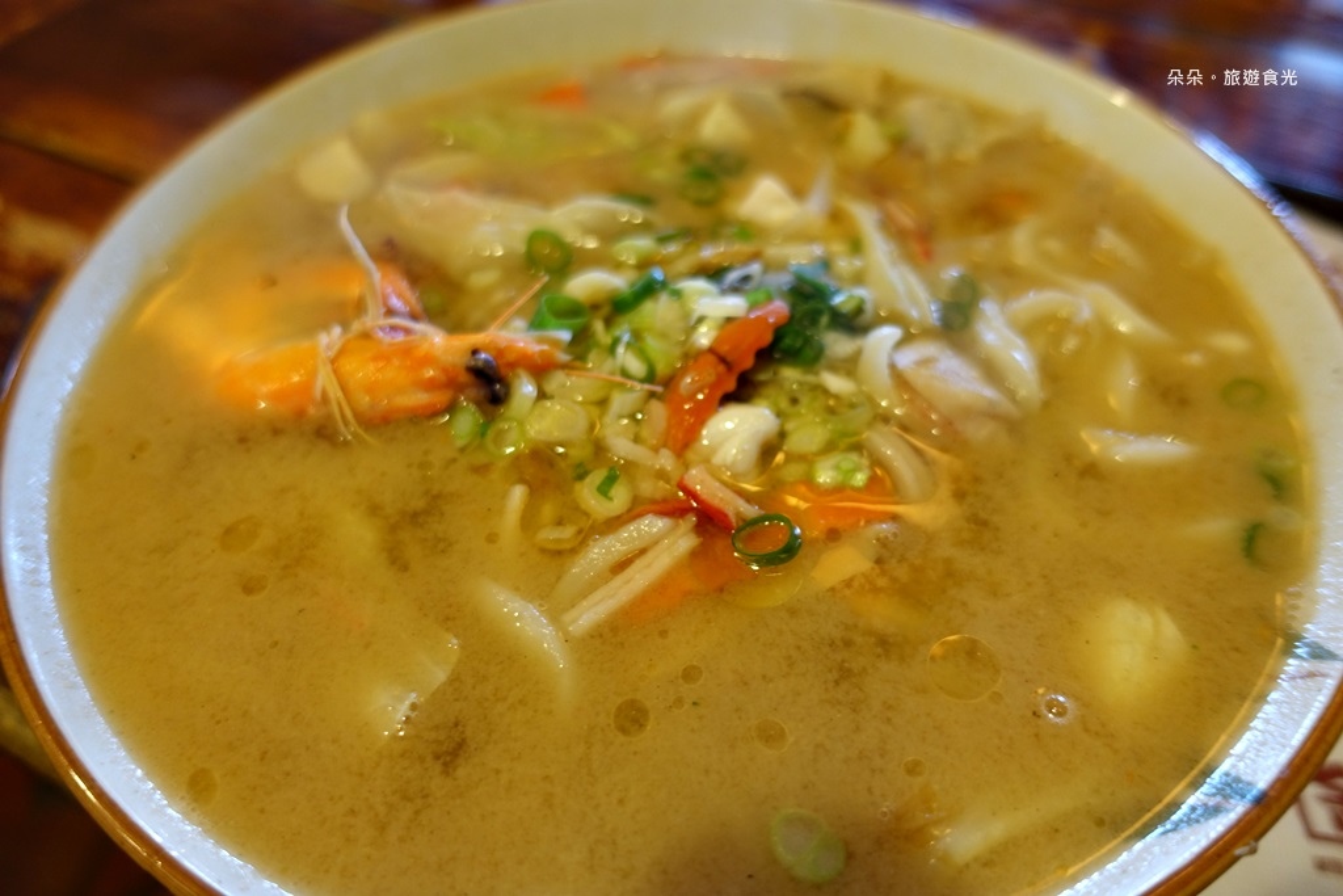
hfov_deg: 73.7
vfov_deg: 53.1
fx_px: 895
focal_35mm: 24
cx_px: 672
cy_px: 448
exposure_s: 1/30
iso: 200
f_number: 1.8
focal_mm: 8.8
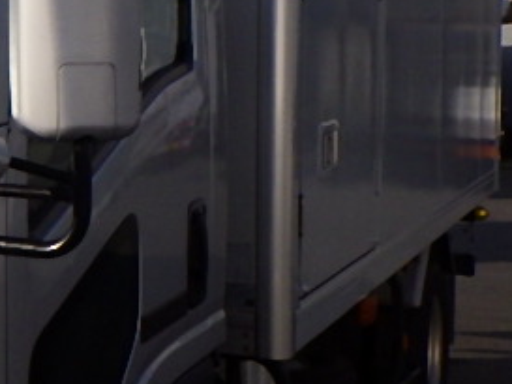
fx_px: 1554
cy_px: 111
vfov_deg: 14.1
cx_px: -197
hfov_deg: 17.3
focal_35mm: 105
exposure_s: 1/2500
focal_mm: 5
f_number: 4.2
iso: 250
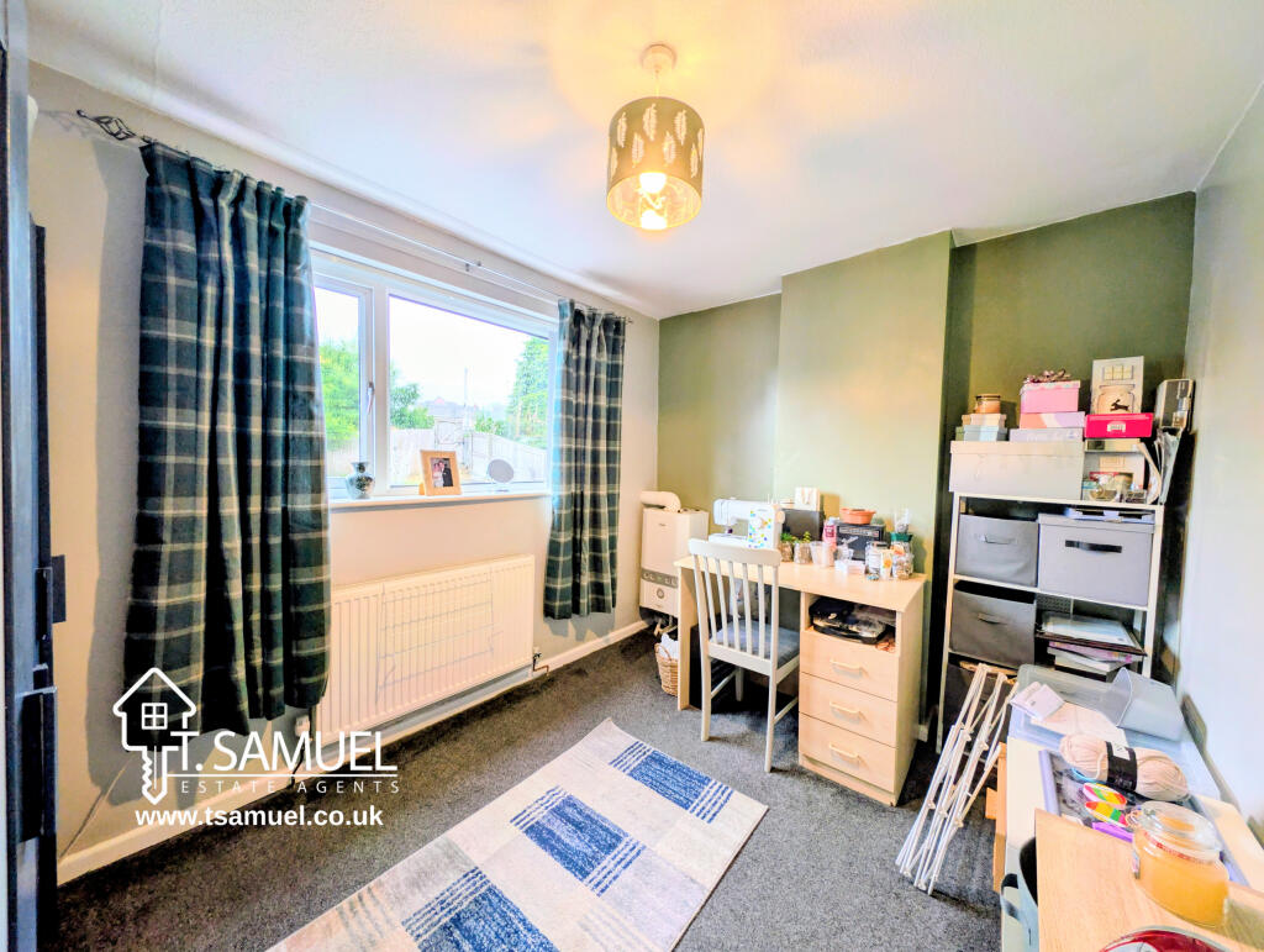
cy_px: 476
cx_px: 632
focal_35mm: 12
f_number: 1.95
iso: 44
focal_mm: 2.23
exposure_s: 1/50
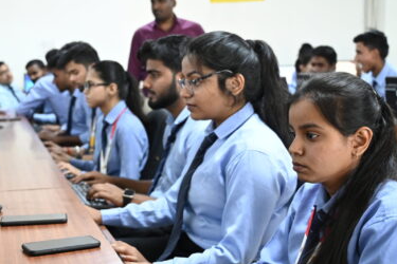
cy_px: 182
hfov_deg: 31.4
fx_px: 706
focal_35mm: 64
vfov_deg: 21.1
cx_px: 165
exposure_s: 1/100
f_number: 4
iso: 3200
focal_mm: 40
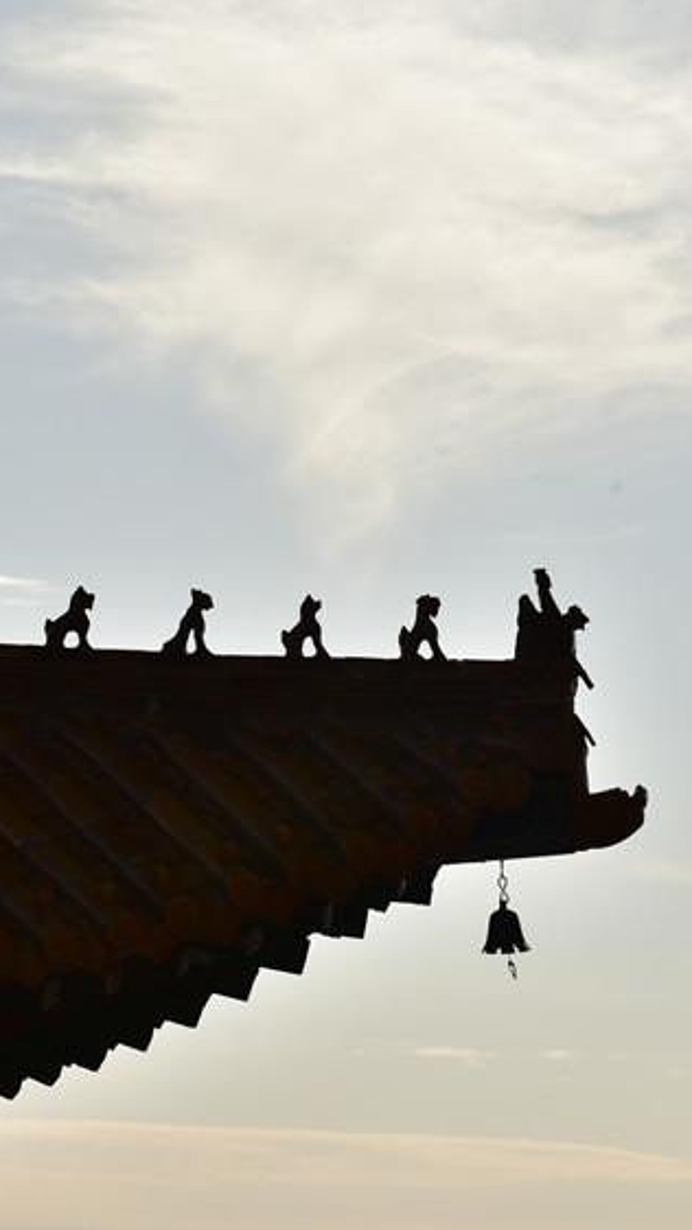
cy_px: 616
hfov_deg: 6.4
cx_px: 296
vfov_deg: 11.3
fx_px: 6200
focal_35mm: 190
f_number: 11
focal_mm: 120
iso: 280
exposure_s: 1/500
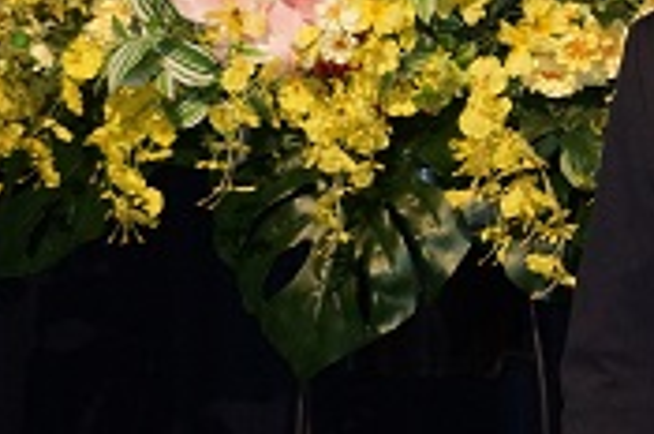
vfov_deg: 1.6
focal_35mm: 873
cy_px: -125
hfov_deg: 2.4
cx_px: 729
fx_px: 15830
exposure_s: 1/60
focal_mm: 200
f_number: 5.6
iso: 1600
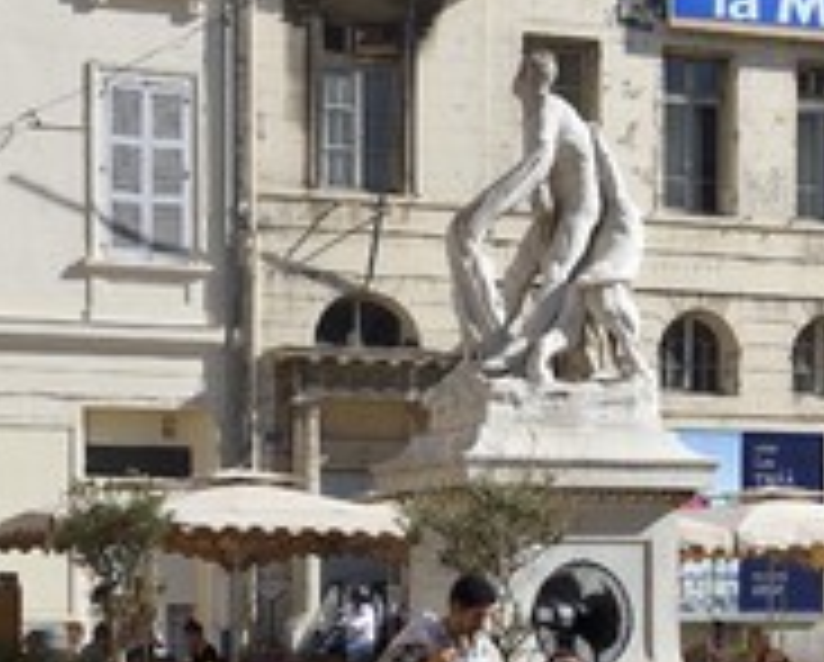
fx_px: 2101
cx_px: 198
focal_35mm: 86
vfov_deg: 17.7
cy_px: 549
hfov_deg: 22.0
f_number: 8
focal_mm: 40
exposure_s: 1/500
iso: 200
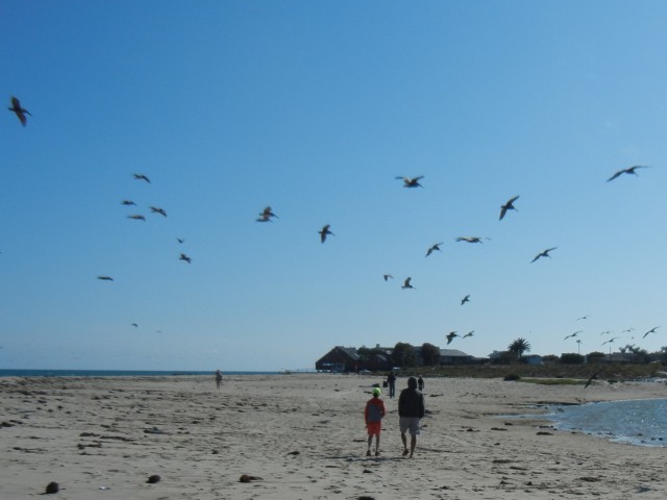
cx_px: 450
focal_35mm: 48
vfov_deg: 30.0
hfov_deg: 39.1
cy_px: 342
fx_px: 925
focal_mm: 5.4
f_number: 7
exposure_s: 1/1168
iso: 160
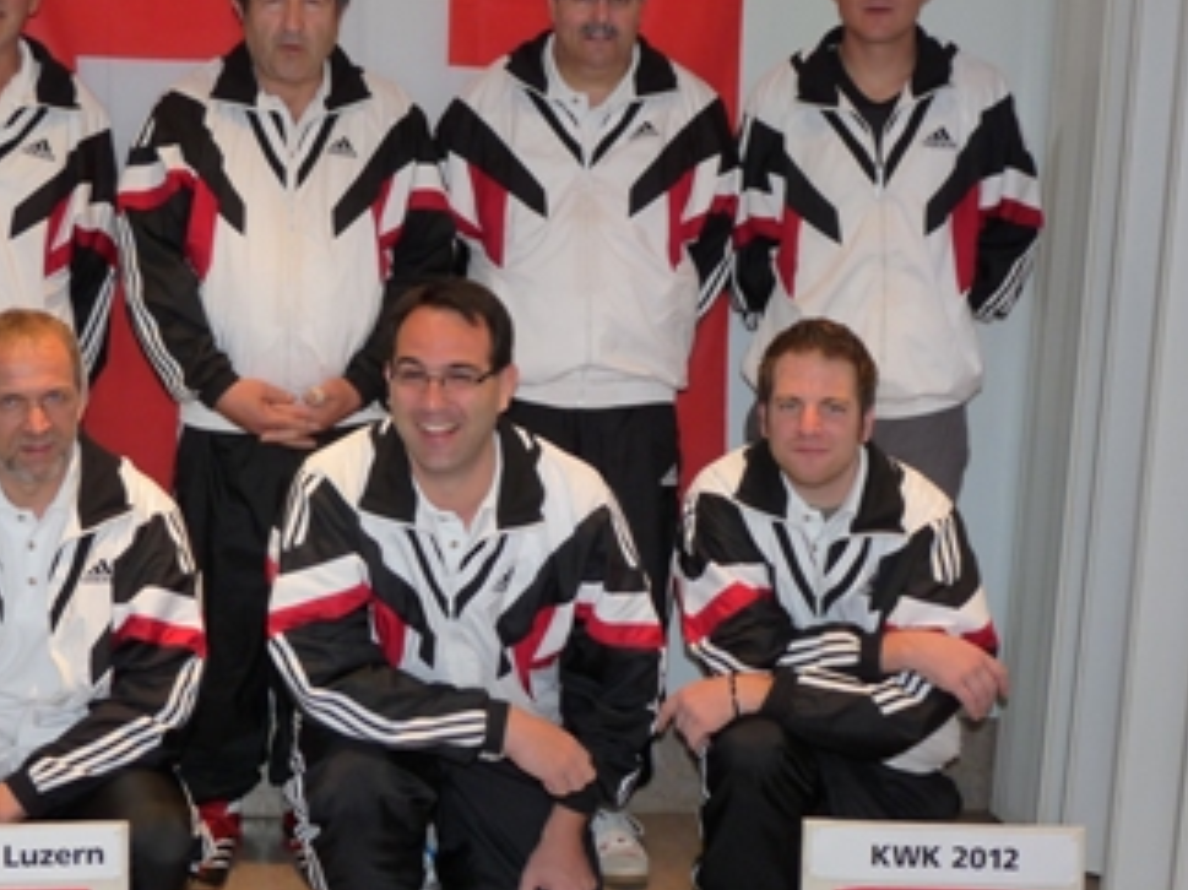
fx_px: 1475
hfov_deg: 43.8
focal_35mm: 43
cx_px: 530
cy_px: 482
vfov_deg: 33.6
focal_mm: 5.4
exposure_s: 1/30
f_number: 3
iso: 160
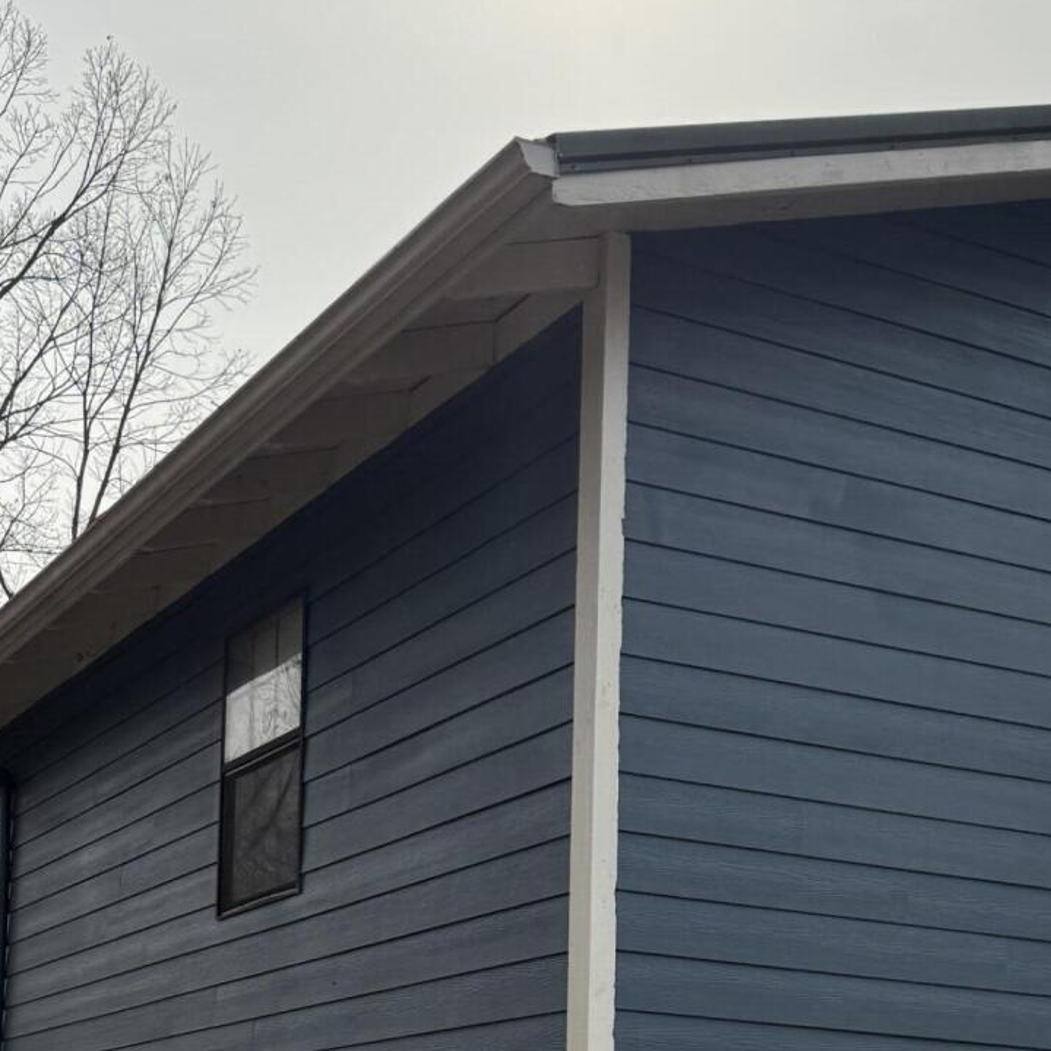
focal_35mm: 59
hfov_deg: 28.9
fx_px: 2027
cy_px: 1004
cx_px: 361
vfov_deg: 27.7
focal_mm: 6.76
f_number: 1.78
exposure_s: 1/7353
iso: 100
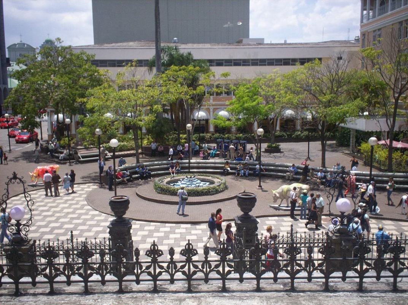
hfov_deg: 51.4
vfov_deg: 39.6
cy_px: 152
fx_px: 424
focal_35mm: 36
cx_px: 204
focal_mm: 6
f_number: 4.5
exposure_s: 1/569
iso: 100
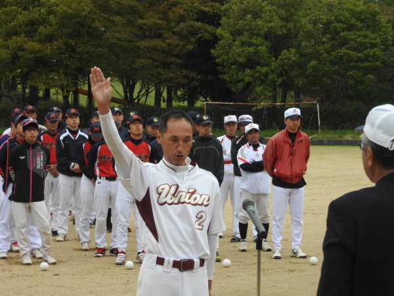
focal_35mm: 125
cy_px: 148
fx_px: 1423
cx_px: 197
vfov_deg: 11.9
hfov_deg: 15.8
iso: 160
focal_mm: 22.4
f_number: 5
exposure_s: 1/60
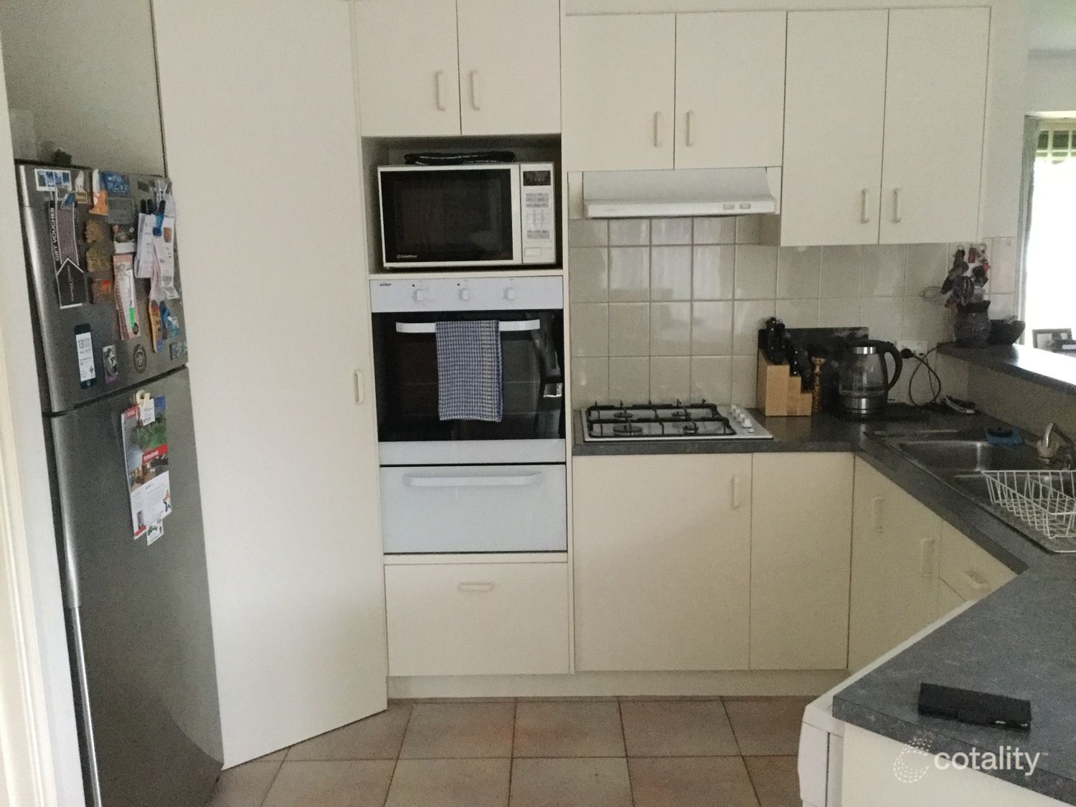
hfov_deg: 58.4
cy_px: 404
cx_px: 538
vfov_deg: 45.4
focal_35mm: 31
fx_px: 964
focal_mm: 3.3
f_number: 2.4
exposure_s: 1/17
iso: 320
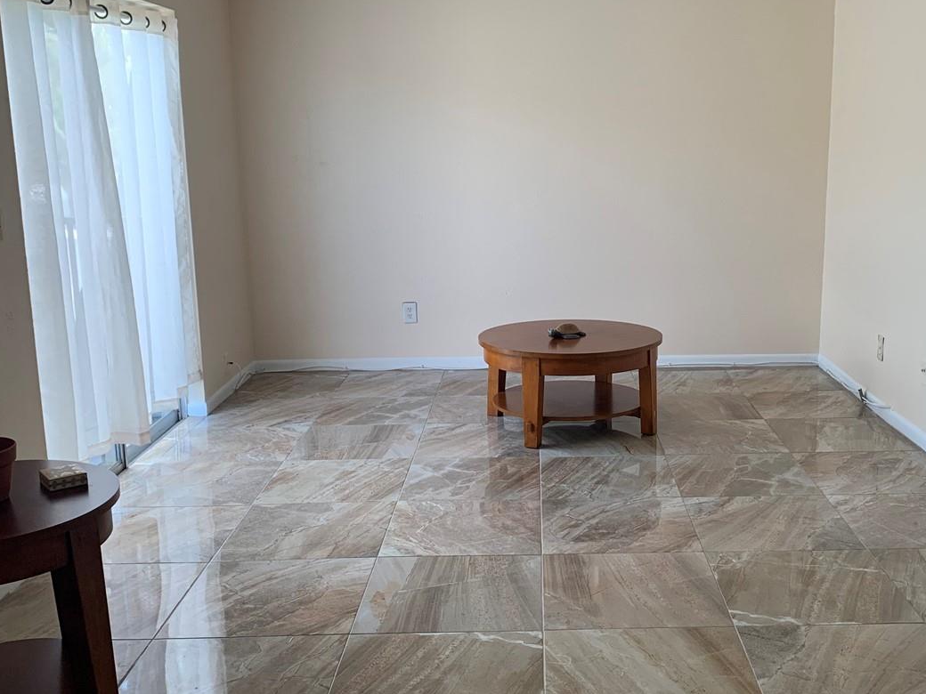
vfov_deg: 36.0
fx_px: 1070
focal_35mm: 40
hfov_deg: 46.5
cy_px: 354
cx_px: 563
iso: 80
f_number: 1.8
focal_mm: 4.25
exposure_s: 1/121
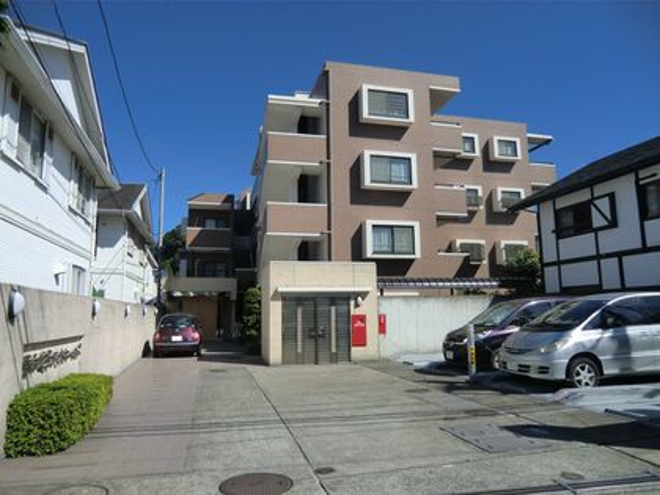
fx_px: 458
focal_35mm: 24
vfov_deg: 56.8
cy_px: 248
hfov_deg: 71.6
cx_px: 330
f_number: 7.5
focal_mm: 4.3
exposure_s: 1/200
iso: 64
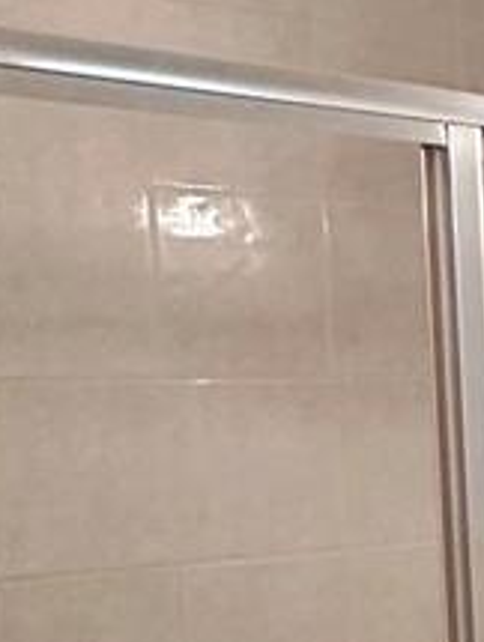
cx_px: 1231
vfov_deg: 24.6
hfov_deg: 13.1
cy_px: 520
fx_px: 1450
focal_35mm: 78
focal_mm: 2.22
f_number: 2.2
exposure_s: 1/120
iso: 250
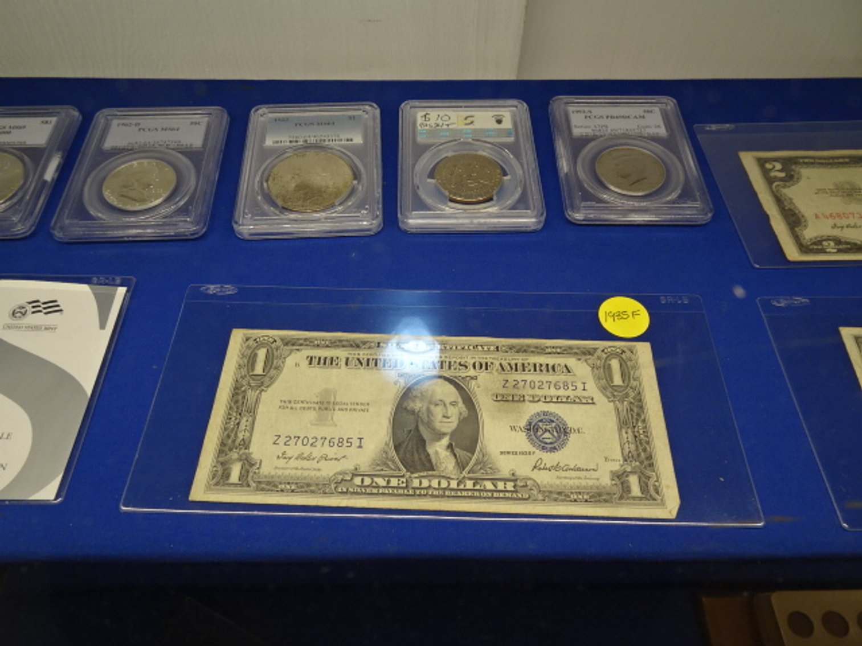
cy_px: 323
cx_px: 431
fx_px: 598
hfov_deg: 71.6
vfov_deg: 56.8
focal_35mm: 24
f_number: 3.5
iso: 80
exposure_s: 1/50
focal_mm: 4.1
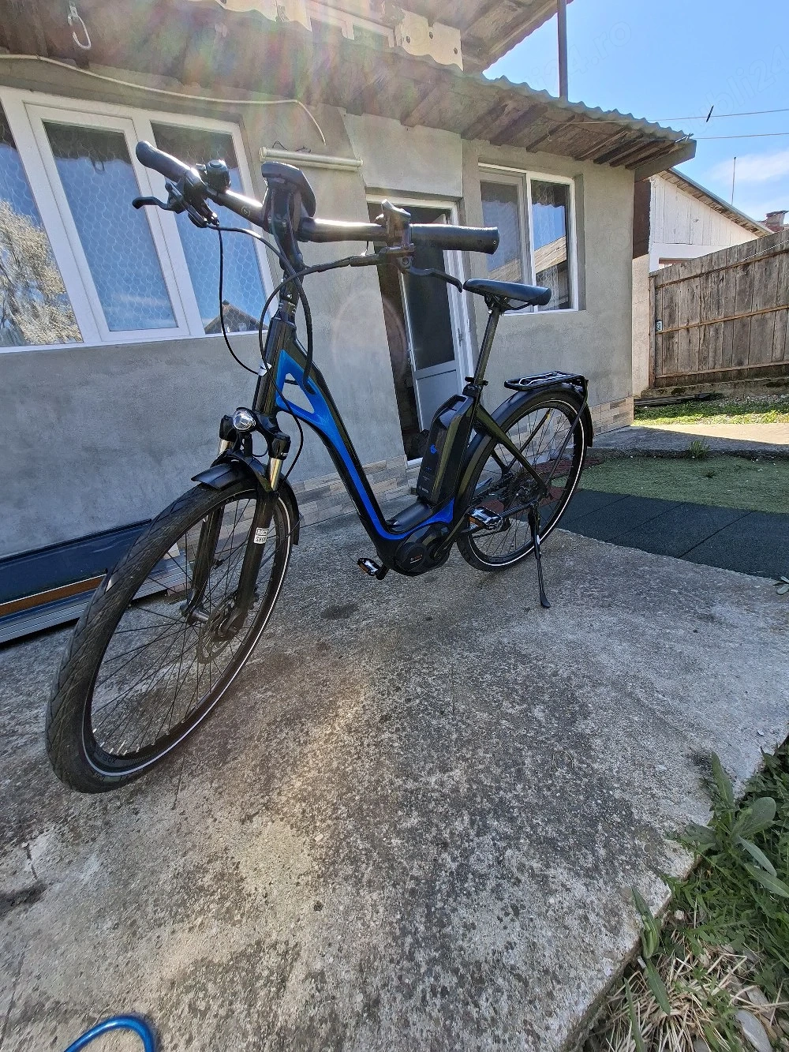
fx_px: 395
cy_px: 526
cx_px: 394
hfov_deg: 89.9
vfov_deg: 106.2
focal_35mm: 13
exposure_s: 1/357
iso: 40
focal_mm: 1.74
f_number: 2.2
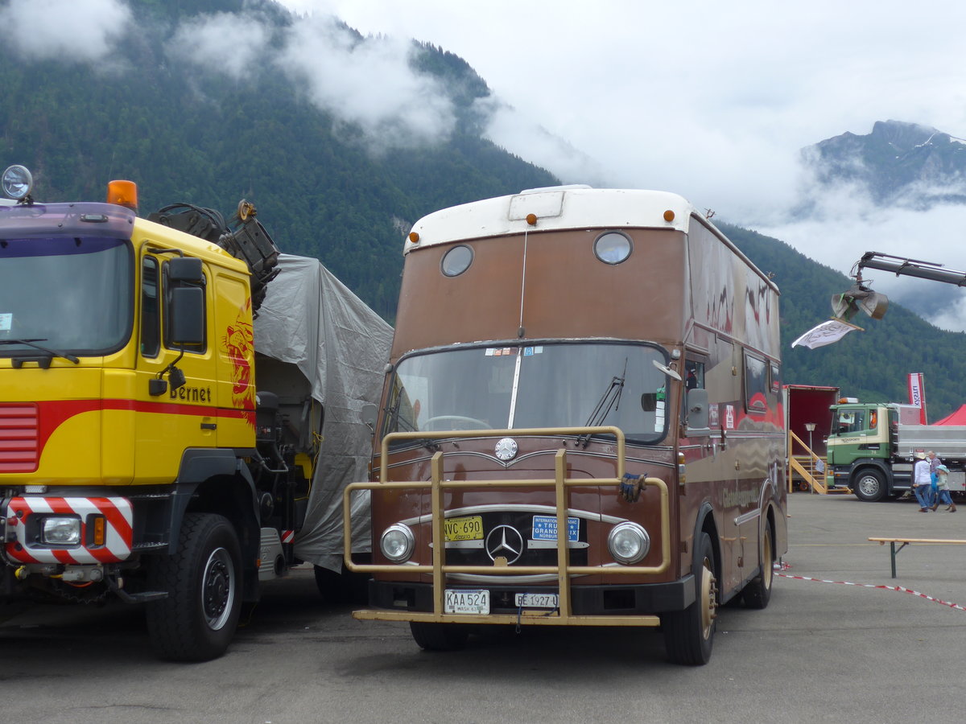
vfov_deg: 31.5
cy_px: 362
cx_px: 483
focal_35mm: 46
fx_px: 1284
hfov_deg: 41.2
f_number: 3
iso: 80
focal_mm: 9.5
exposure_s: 1/500
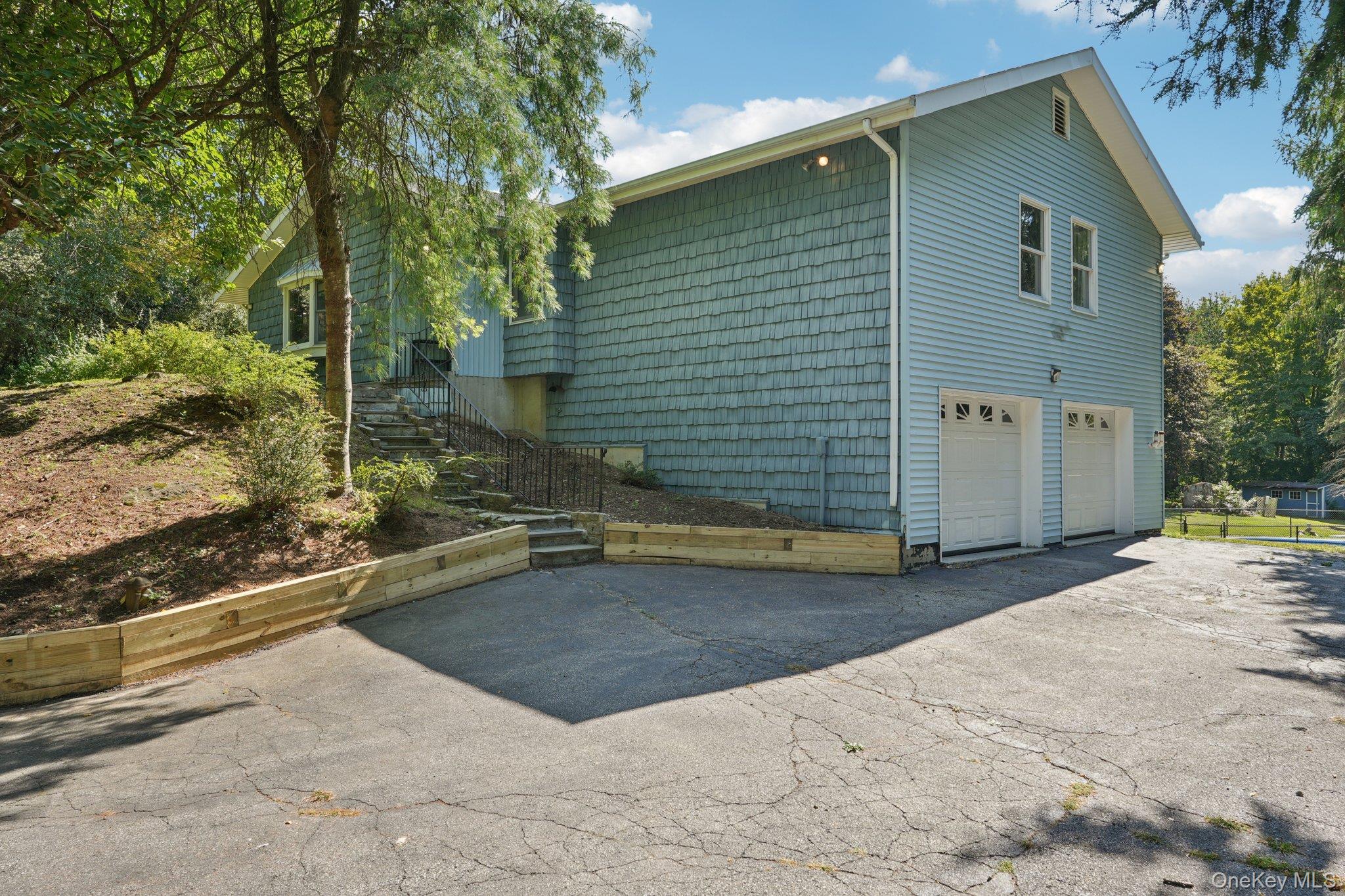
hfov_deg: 72.6
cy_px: 448
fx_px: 915
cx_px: 672
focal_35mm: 24
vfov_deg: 52.2
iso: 100
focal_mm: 24.5
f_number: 8
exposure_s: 1/40
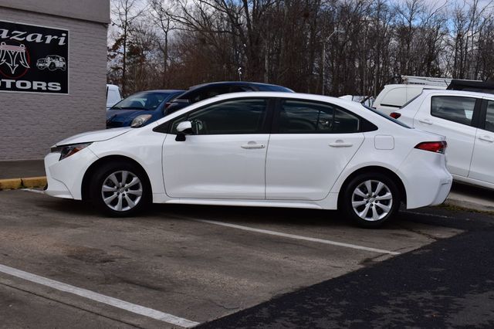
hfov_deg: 41.1
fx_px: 658
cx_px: 247
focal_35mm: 48
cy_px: 164
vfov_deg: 28.0
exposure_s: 1/500
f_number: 11
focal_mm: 32
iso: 250
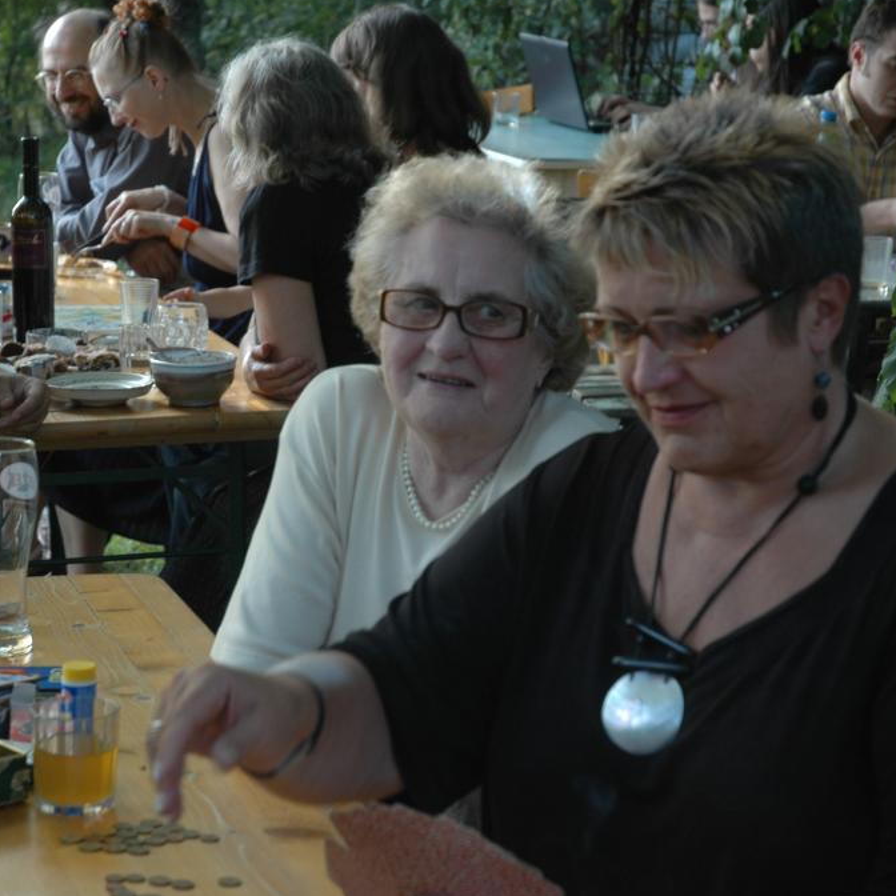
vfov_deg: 16.9
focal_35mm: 103
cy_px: 445
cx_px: 331
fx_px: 3016
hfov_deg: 16.9
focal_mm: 50
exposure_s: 1/40
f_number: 4.5
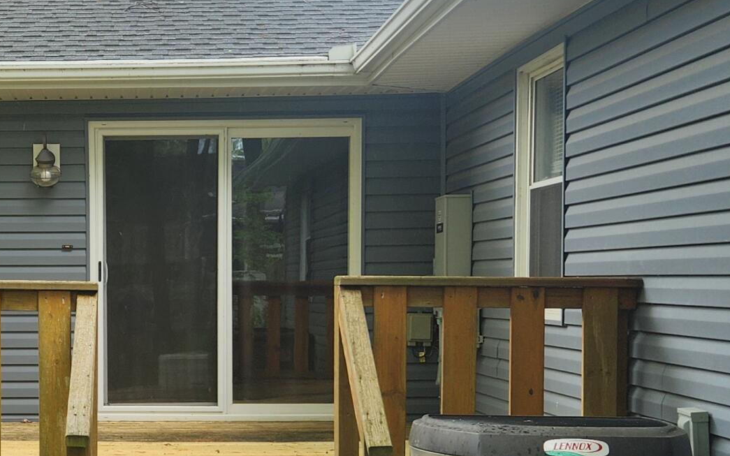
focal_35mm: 70
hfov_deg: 28.5
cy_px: 347
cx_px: 110
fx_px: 1393
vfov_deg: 18.5
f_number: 1.8
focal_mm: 5.4
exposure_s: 1/425
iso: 20
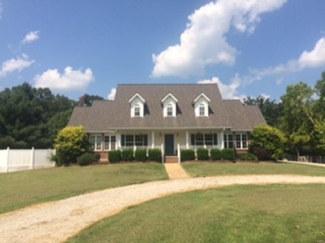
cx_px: 162
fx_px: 272
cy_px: 122
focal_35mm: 29
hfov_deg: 61.7
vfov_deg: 48.2
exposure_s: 1/2564
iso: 32
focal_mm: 4.15
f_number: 2.2
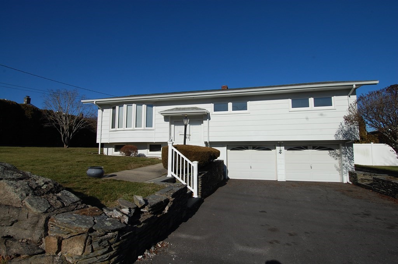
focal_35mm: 18
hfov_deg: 90.1
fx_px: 199
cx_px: 199
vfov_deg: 67.2
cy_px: 132
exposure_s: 1/500
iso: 200
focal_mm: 12
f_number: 11
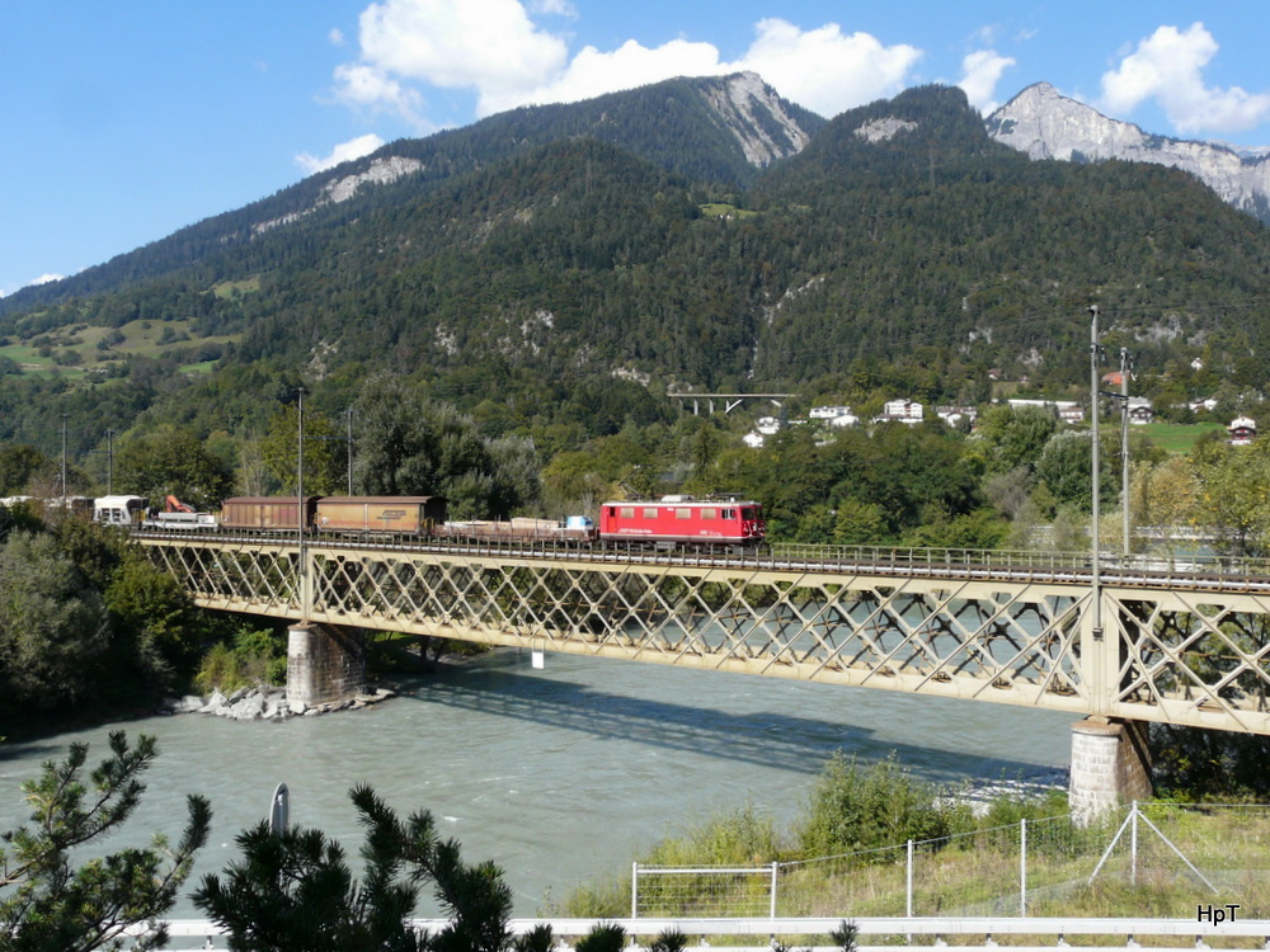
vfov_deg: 48.2
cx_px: 635
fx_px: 1064
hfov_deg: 61.7
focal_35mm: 29
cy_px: 476
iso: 100
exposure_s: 1/250
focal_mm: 4.8
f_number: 5.6
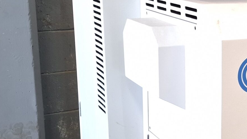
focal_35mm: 73
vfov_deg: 16.5
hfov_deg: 25.5
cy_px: 52
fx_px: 478
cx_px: 308
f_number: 1.8
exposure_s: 1/40
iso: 250
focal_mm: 5.54
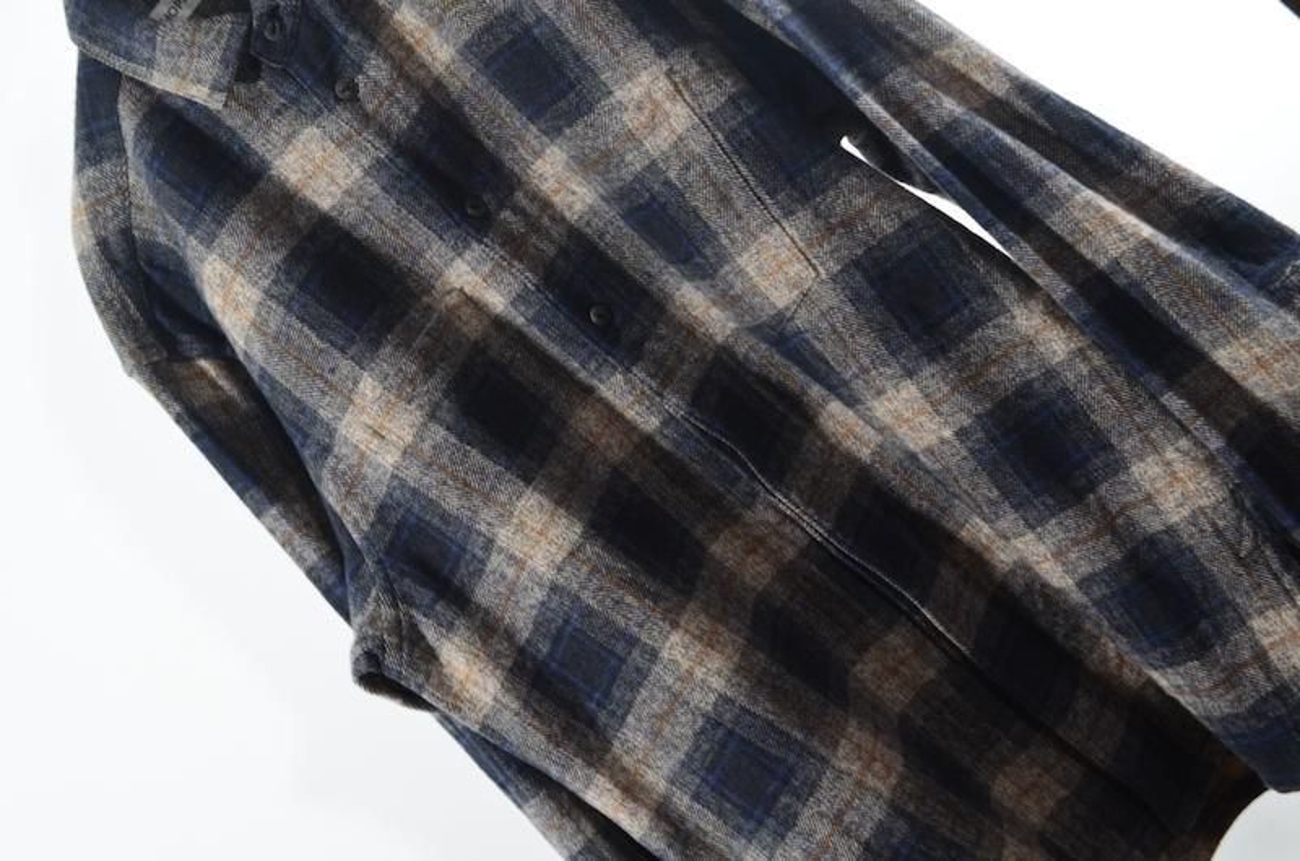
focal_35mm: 60
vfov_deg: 22.5
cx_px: 650
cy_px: 430
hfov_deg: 33.5
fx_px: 2162
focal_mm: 40
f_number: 7.1
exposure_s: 1/25
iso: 800
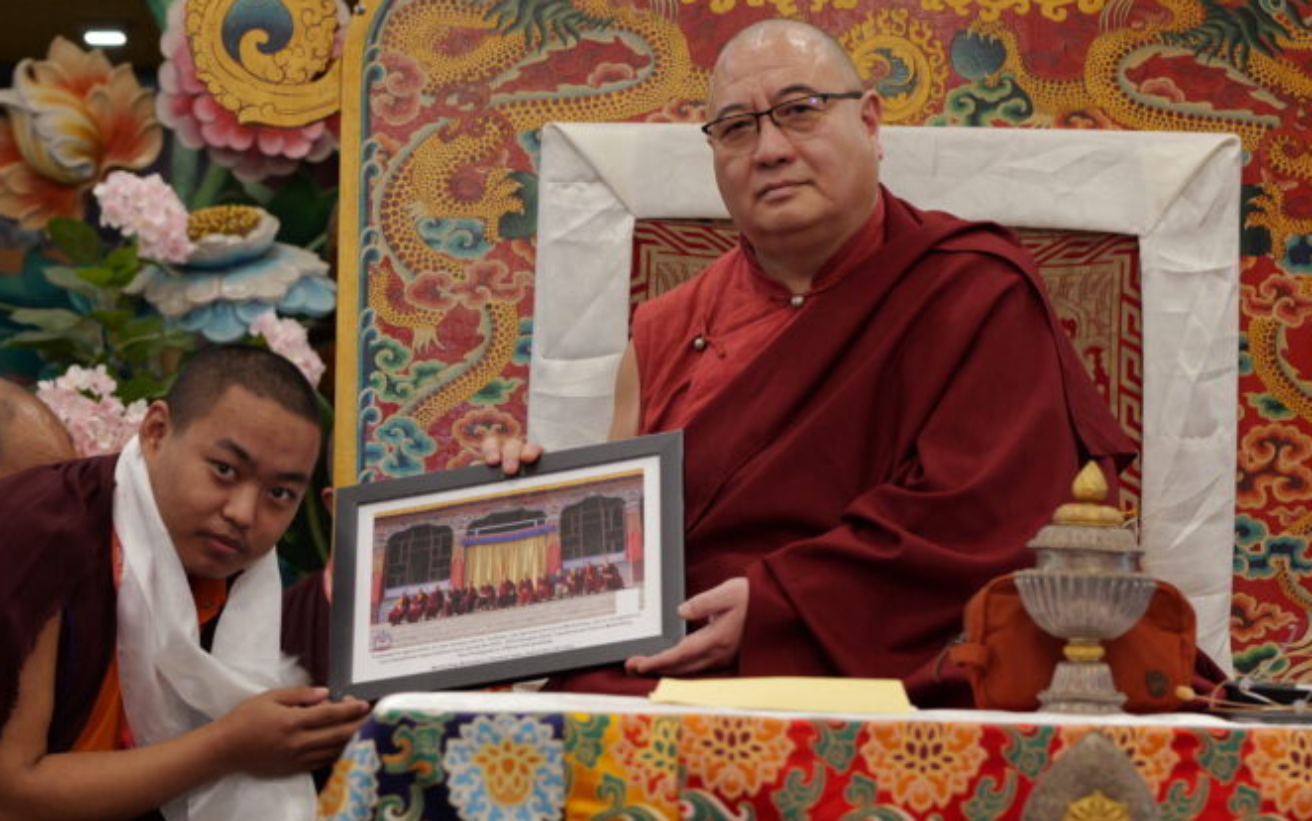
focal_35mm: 134
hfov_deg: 15.6
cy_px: 511
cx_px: 480
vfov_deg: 9.8
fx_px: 4792
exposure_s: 1/125
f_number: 4
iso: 3200
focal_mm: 85
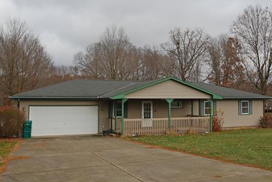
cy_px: 68
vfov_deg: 34.9
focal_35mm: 38
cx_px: 160
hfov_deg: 50.4
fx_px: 287
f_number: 6.3
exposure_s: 1/160
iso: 100
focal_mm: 20
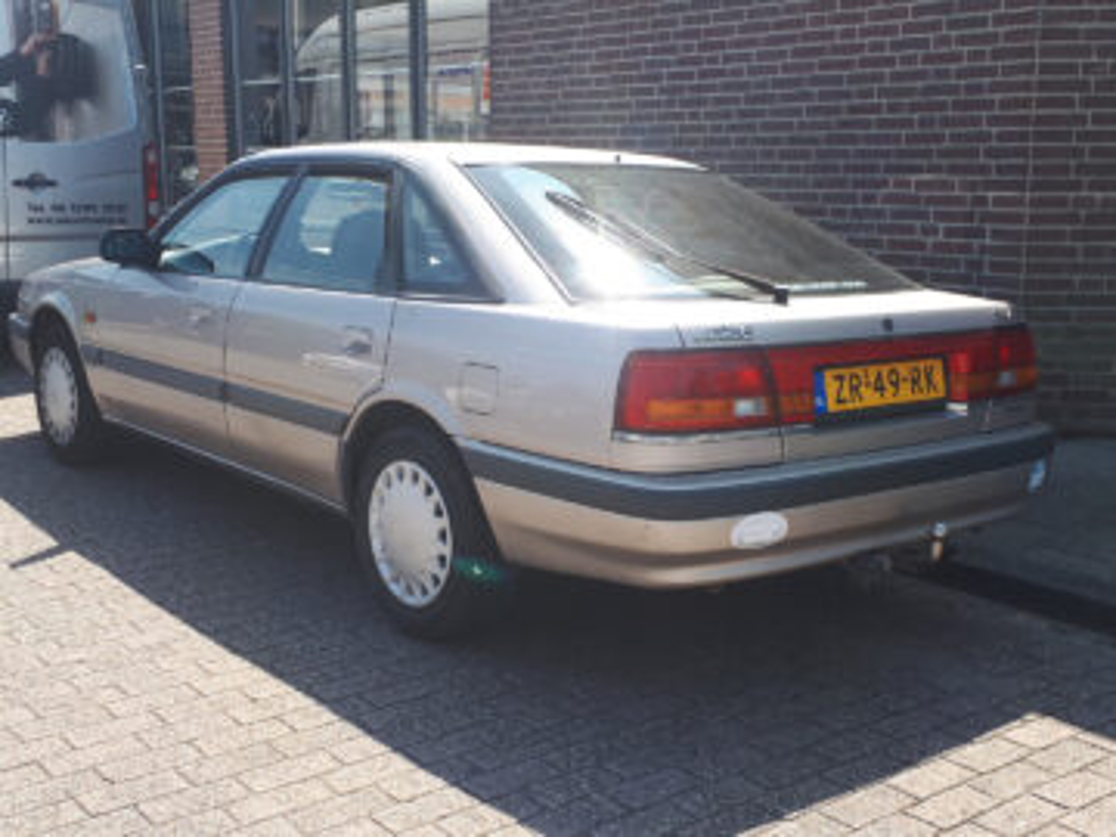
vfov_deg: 51.4
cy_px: 418
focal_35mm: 27
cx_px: 558
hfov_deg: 65.3
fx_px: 870
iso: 40
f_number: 1.9
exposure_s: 1/598
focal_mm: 3.6
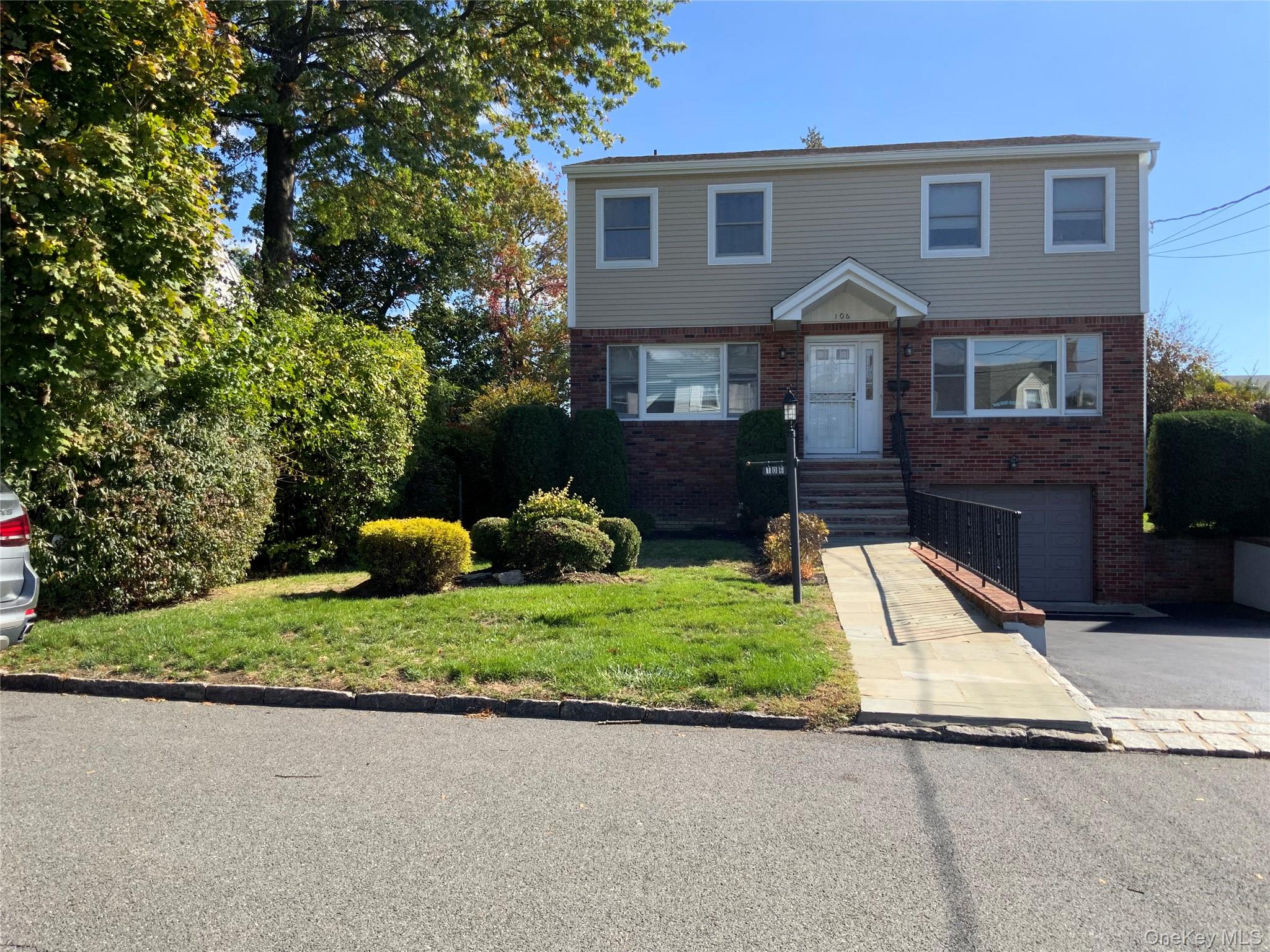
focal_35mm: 29
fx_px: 1064
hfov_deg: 61.7
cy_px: 476
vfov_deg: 48.2
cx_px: 635
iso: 16
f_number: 1.8
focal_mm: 3
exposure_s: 1/898
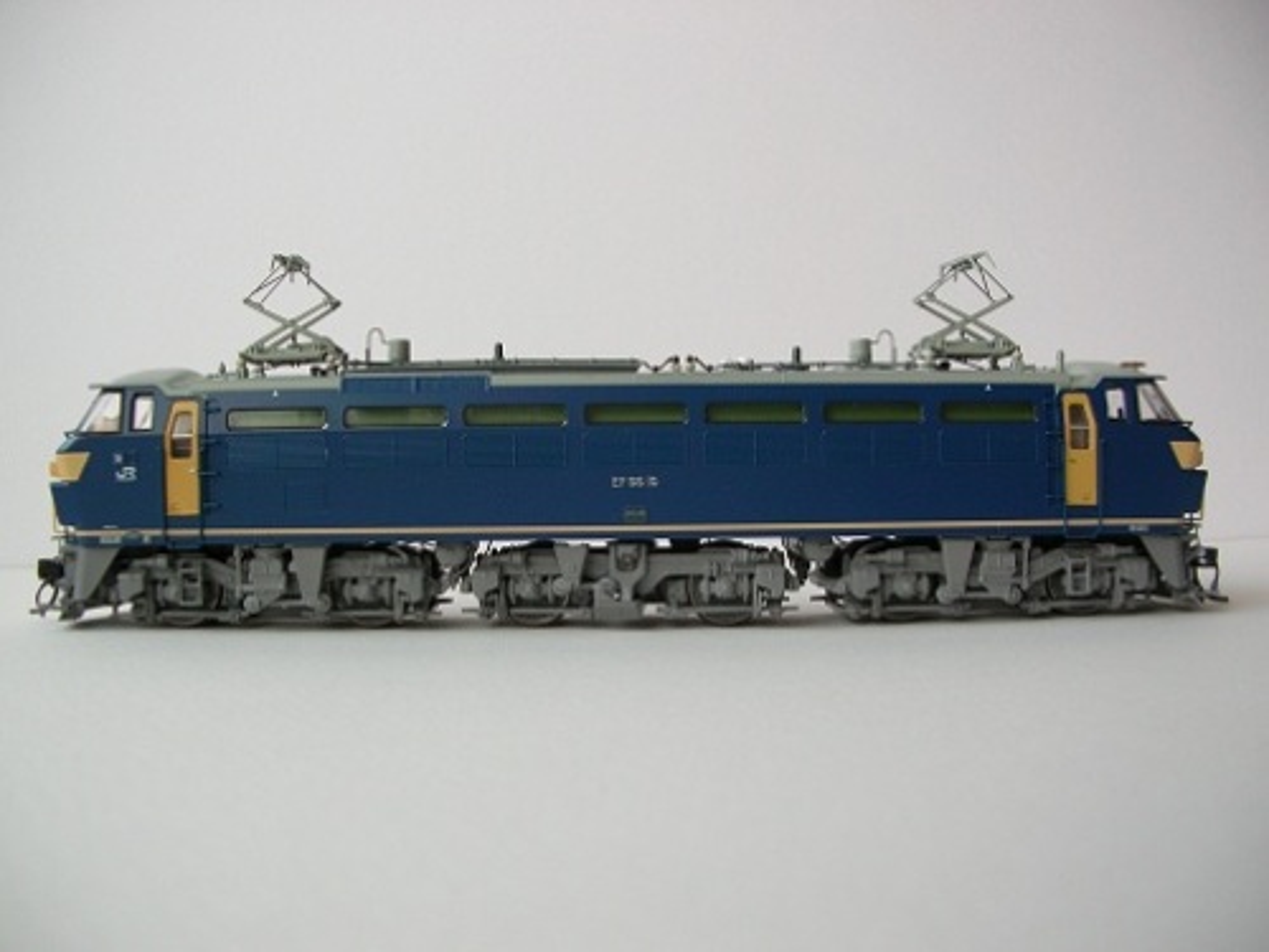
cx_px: 634
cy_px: 476
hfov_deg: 52.6
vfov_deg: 40.7
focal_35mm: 35
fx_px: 1283
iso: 50
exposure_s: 1/6.9
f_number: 2.8
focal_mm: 5.8
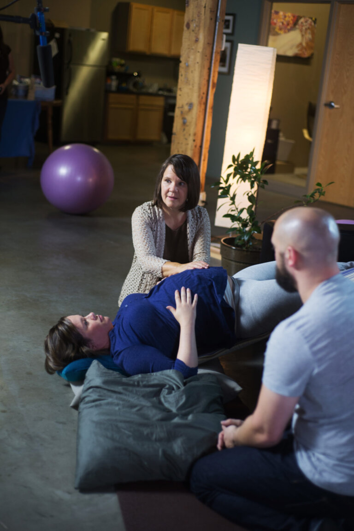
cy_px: 266
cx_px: 177
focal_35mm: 50
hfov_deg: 27.0
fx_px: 737
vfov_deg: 39.6
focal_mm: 50
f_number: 2.2
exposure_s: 1/80
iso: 500
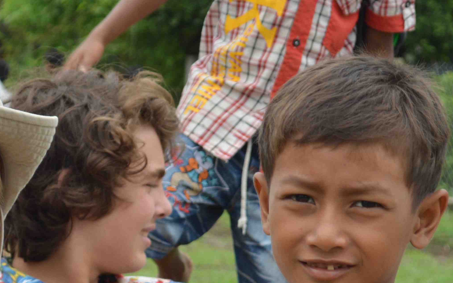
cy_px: 288
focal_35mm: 248
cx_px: 40
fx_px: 3055
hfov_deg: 8.4
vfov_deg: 5.3
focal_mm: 55
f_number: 6.3
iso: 100
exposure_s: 1/160
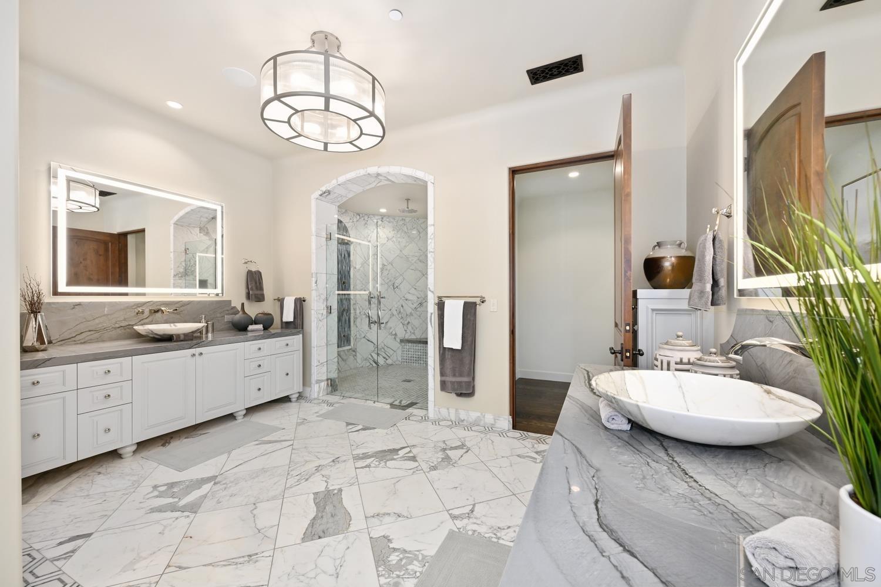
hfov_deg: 104.3
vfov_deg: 81.2
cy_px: 294
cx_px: 440
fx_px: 343
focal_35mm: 14
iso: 1000
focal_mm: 14
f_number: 8
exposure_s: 1/40
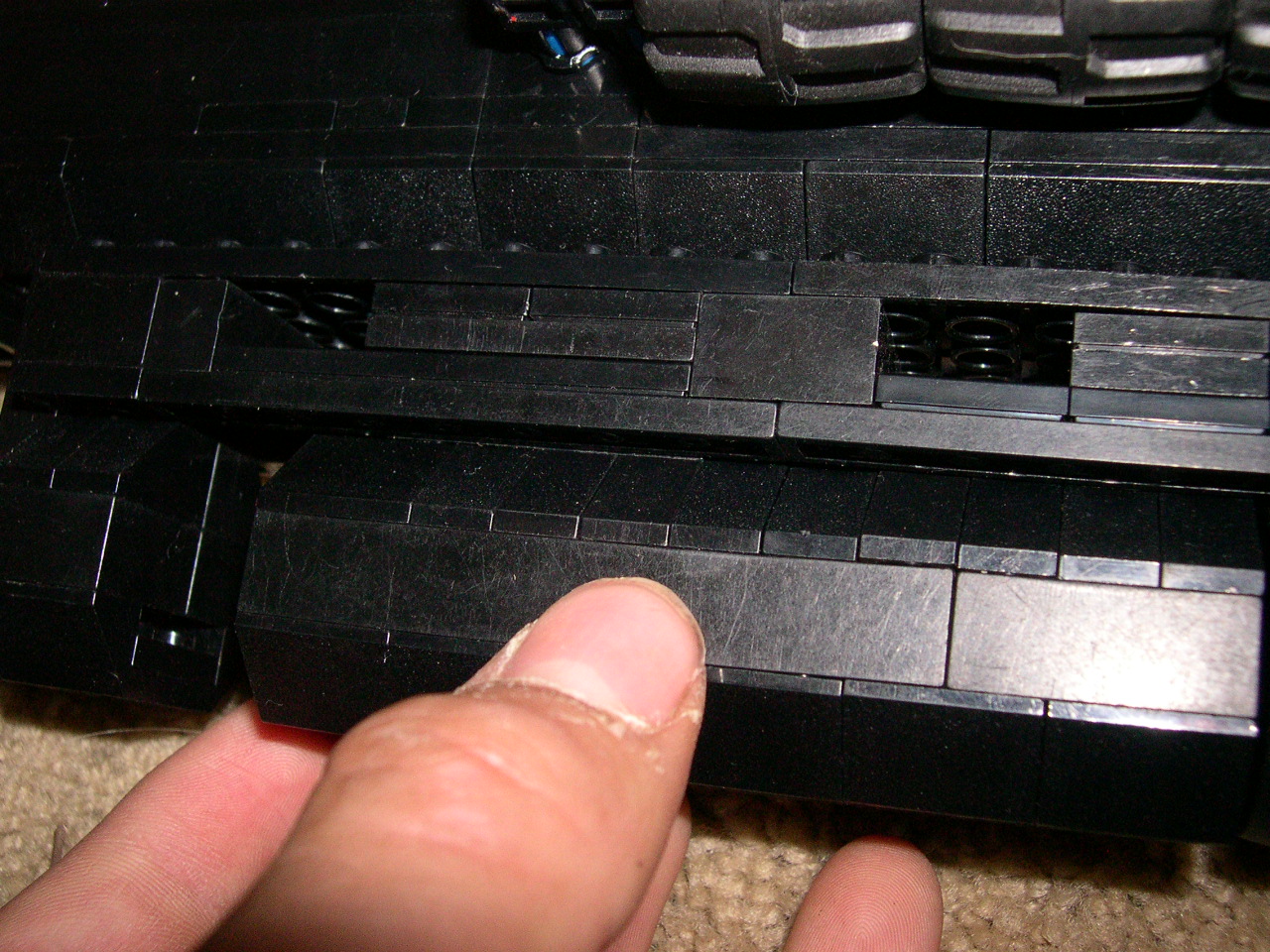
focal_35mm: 38
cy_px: 476
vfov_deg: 37.7
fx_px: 1394
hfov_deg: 49.0
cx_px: 635
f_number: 7.6
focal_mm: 8
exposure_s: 1/60
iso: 400
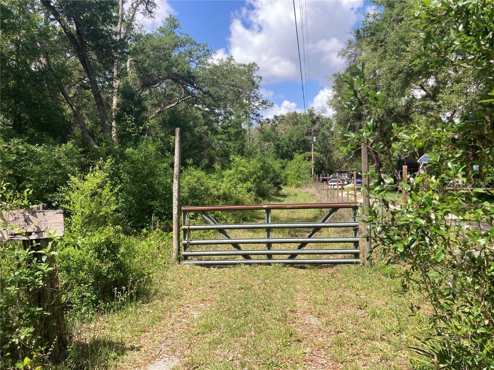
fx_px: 400
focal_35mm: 28
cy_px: 185
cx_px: 247
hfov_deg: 63.4
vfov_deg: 49.7
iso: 20
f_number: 1.8
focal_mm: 3.99
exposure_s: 1/1080
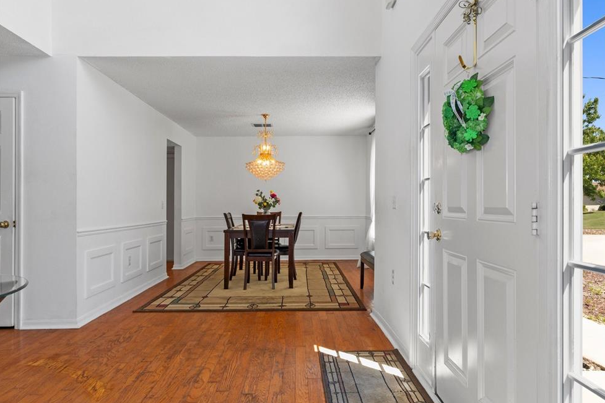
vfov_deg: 57.2
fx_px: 370
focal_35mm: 22
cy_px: 203
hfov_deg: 78.6
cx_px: 315
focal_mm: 14
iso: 320
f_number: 8
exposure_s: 1/6
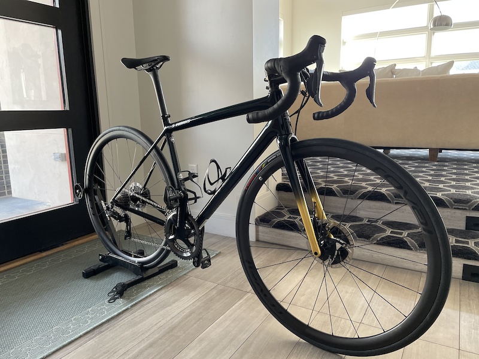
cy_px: 180
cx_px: 240
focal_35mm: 26
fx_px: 360
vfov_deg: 53.1
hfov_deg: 67.3
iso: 125
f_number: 1.6
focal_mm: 4.2
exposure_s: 1/108
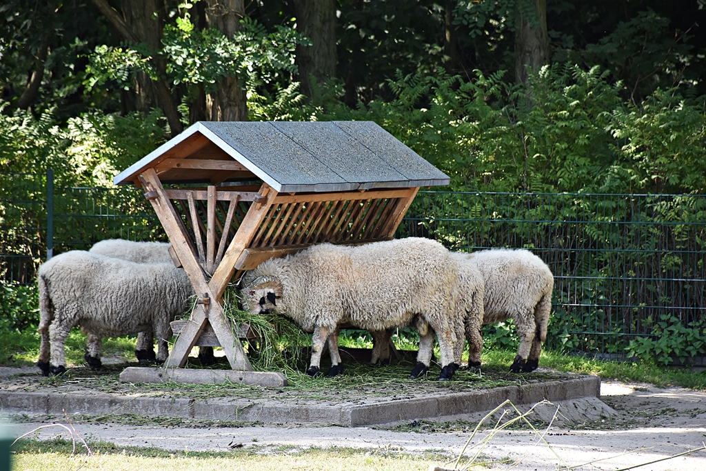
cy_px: 236
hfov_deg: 9.8
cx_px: 353
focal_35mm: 210
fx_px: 4119
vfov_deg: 6.5
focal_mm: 140
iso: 720
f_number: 5.6
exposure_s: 1/250
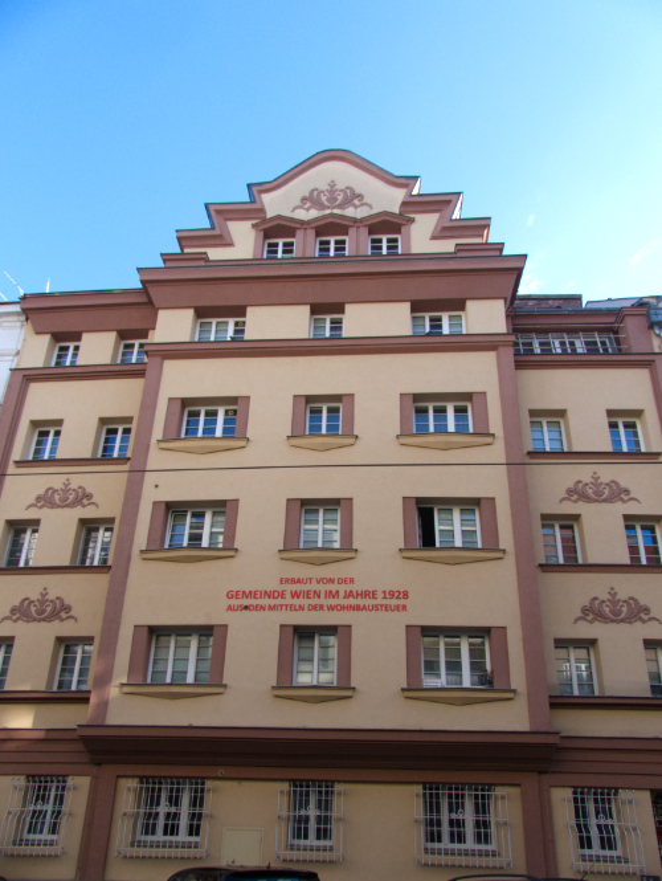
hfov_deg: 55.0
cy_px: 440
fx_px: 636
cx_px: 331
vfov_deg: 69.3
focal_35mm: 25
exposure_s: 1/320
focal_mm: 4.5
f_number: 4
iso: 100
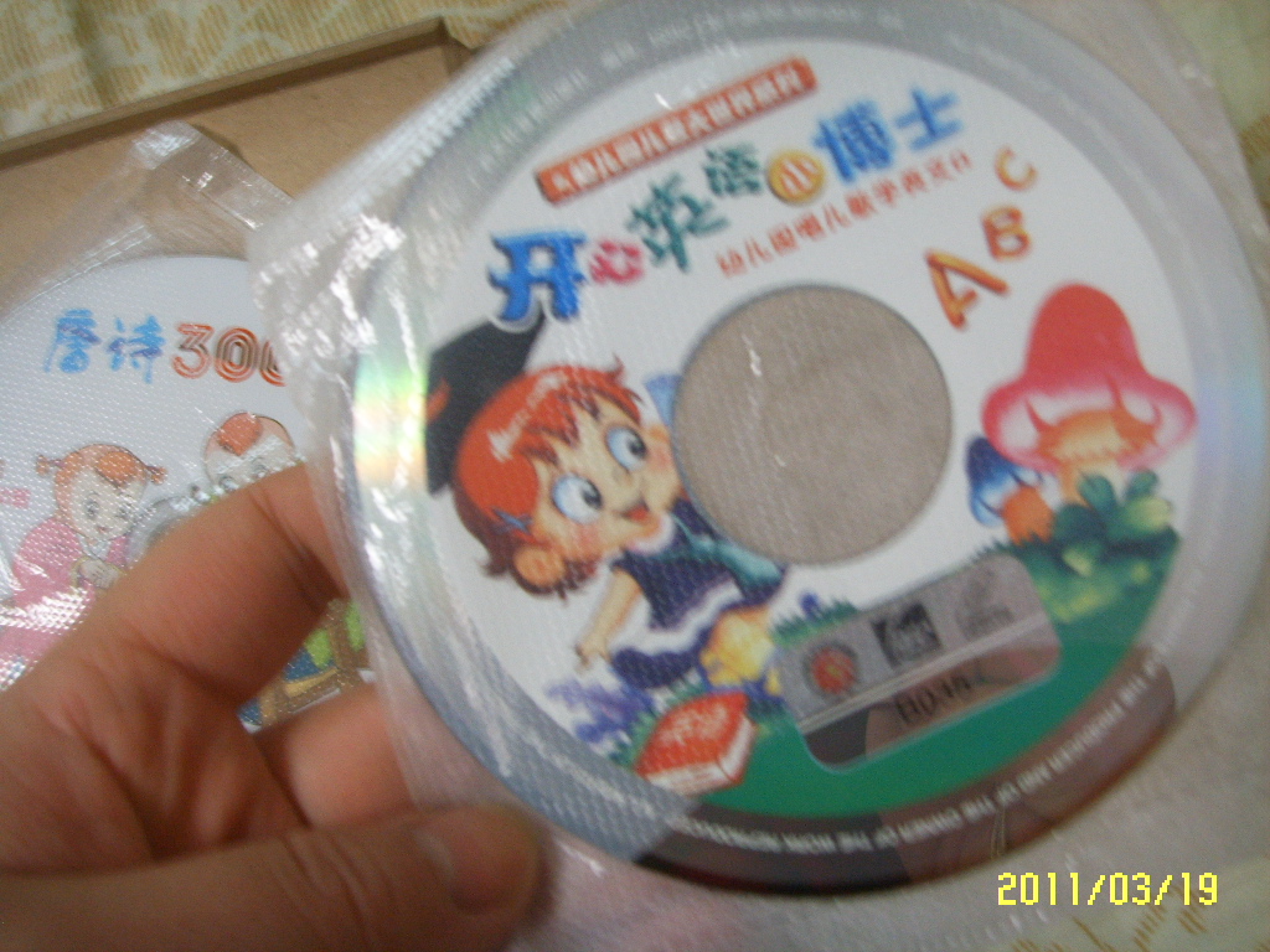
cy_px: 476
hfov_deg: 47.9
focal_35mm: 39
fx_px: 1431
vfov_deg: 36.8
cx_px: 635
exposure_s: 1/6
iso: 152
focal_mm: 6.6
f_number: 3.5
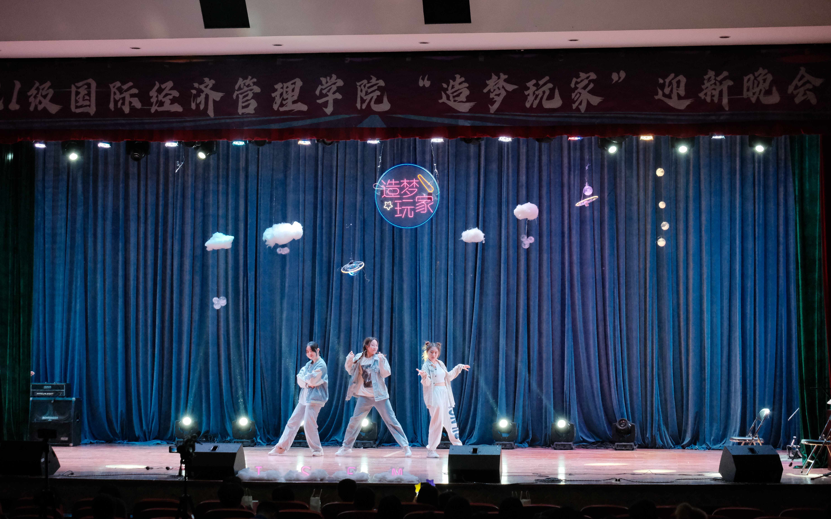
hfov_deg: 25.8
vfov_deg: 16.3
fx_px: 1812
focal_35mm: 80
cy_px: 247
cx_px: 406
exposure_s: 1/220
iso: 6400
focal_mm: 50
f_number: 5.6
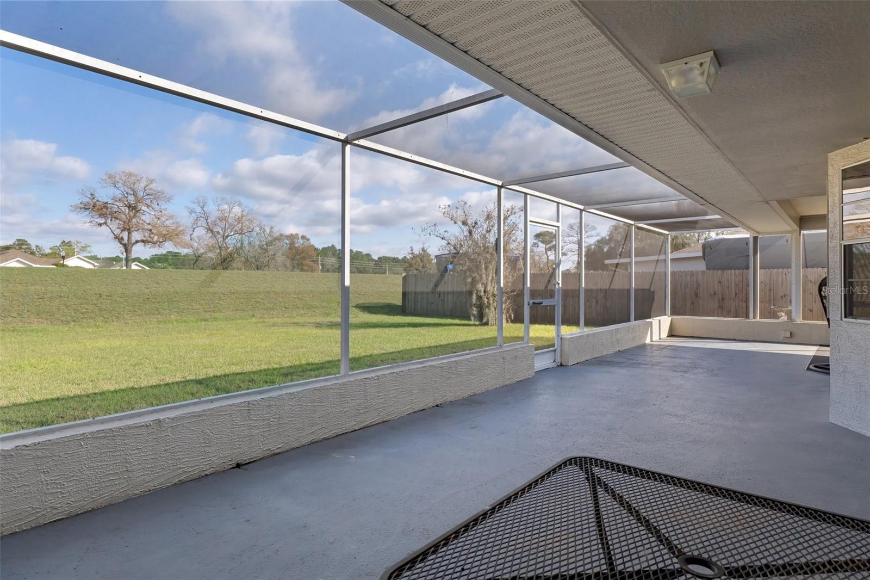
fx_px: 471
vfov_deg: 63.2
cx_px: 435
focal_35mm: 20
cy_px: 290
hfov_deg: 85.4
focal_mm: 13
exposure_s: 1/500
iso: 1000
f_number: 8
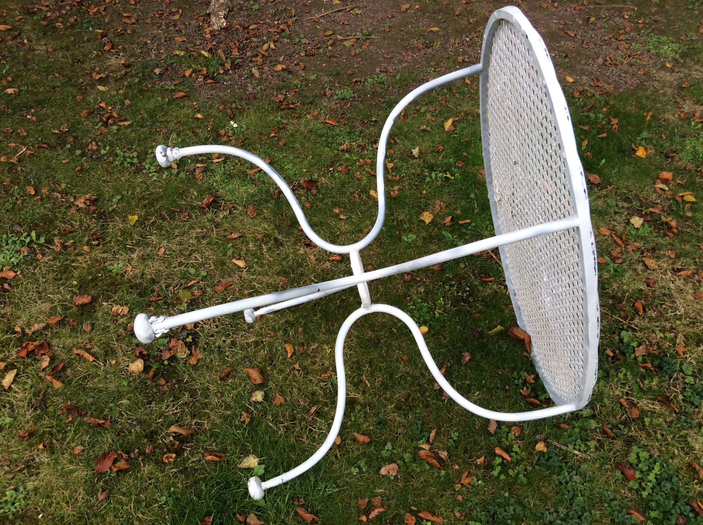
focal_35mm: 32
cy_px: 262
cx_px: 352
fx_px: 649
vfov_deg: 44.1
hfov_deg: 56.9
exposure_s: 1/131
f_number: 2.4
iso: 32
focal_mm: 3.3
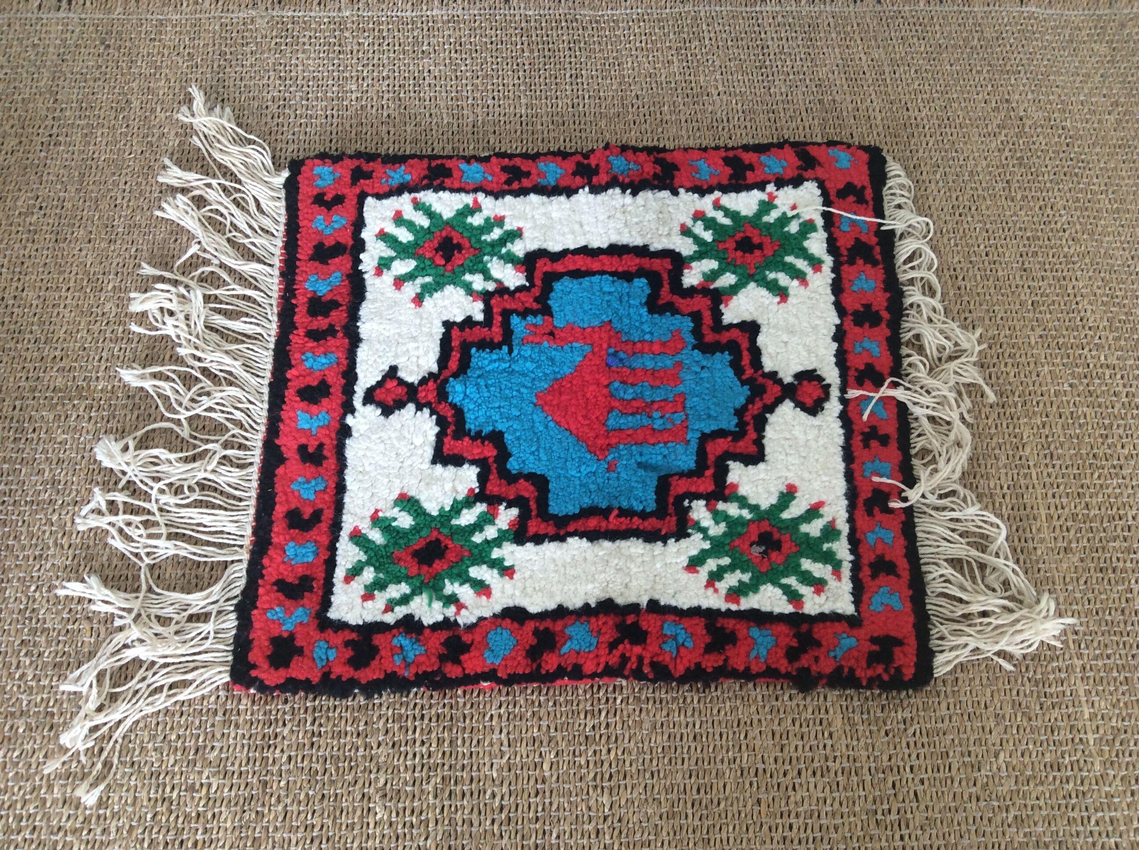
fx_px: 1051
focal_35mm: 32
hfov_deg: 56.9
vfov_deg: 44.1
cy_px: 425
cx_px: 570
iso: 40
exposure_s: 1/25
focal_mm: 3.3
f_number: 2.4
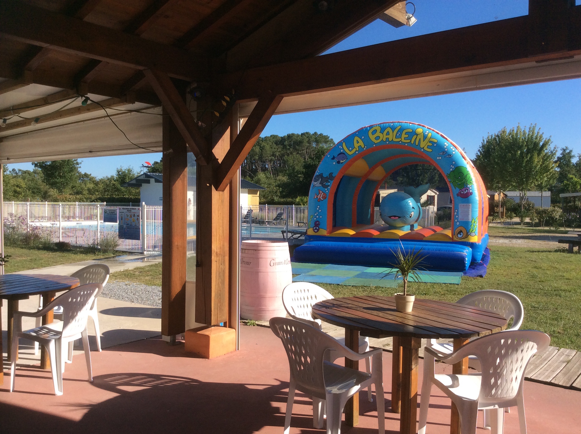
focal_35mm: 32
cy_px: 217
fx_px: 536
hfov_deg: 56.9
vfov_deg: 44.1
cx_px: 290
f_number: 2.4
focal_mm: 3.3
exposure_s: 1/1059
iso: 32
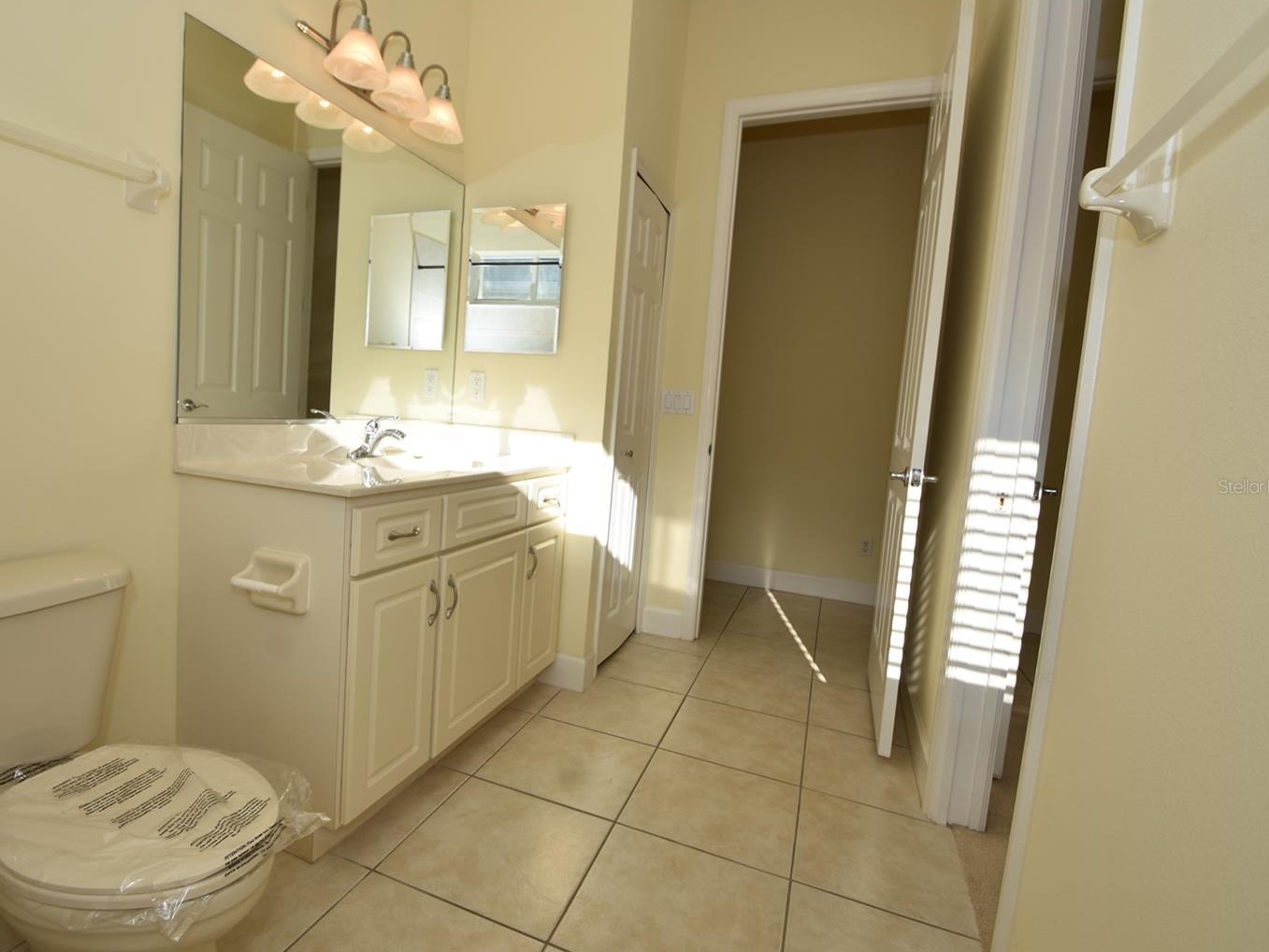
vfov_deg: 74.7
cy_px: 486
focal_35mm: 17
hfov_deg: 90.5
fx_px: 623
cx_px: 554
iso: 100
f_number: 5.6
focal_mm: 10
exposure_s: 1/125
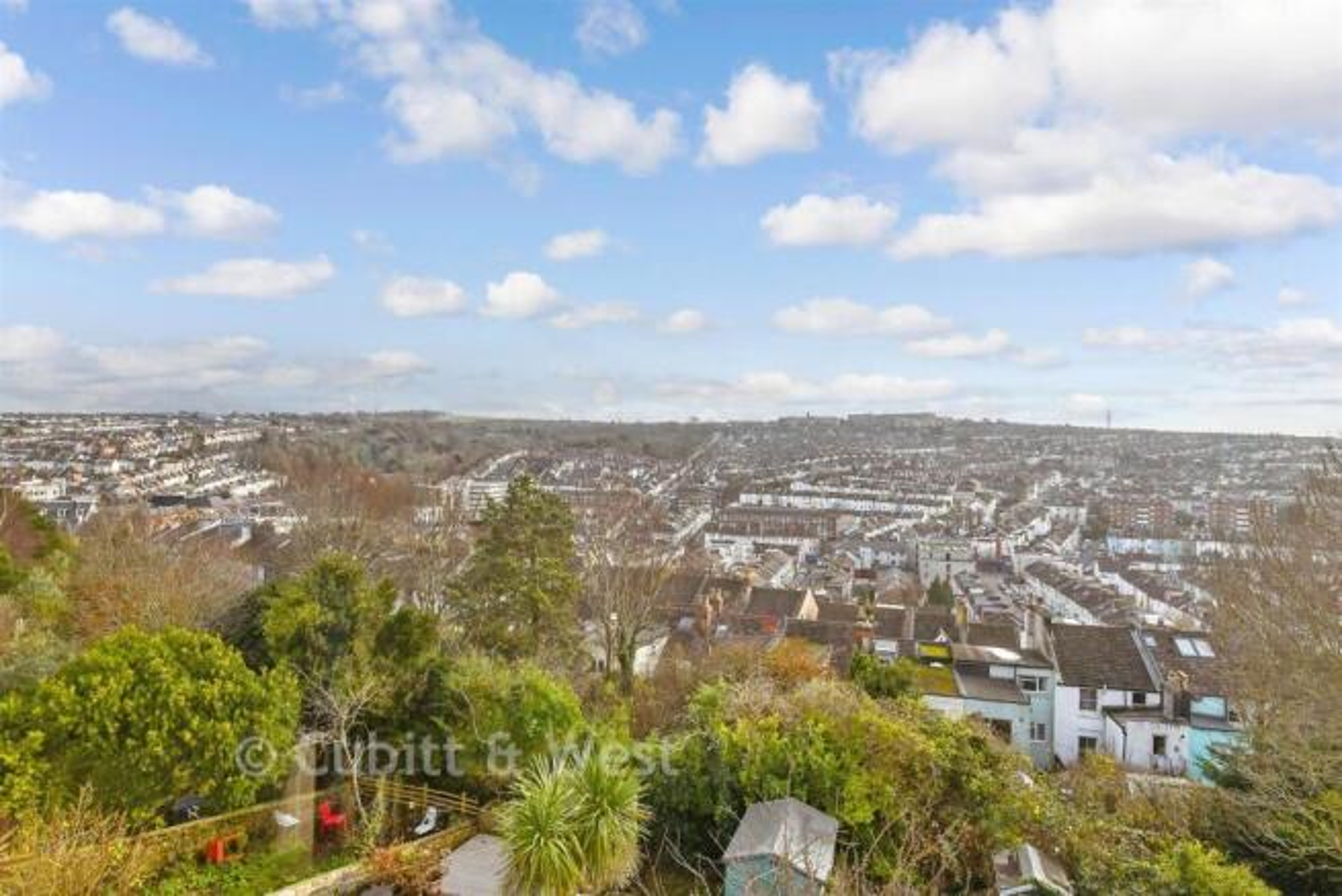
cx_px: 671
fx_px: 708
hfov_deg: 86.9
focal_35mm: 19
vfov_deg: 64.6
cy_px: 448
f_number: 8
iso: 200
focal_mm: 13
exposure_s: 1/500
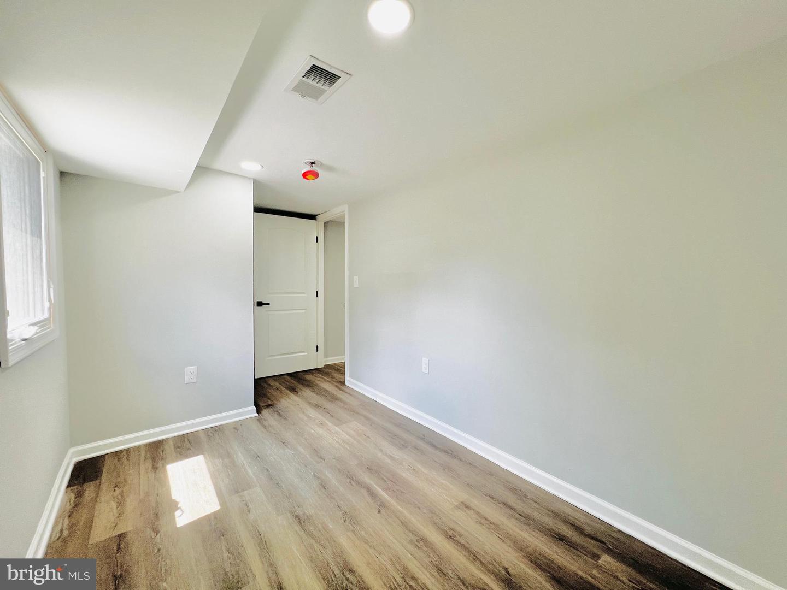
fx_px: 296
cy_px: 295
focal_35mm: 13
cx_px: 394
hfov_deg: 106.2
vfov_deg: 89.9
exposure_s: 1/120
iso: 100
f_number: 1.8
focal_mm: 1.57
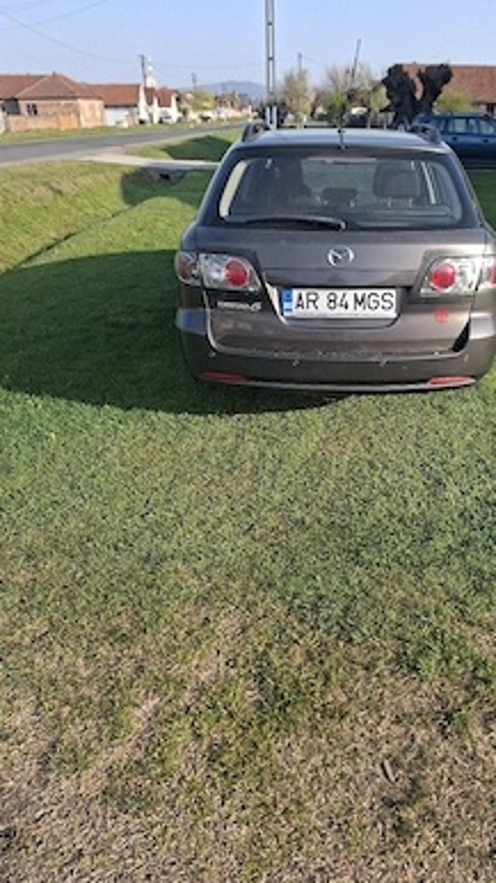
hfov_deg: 43.9
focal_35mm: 26
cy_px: 432
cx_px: 320
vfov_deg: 71.9
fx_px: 608
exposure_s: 1/833
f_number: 1.8
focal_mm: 5.54
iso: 50
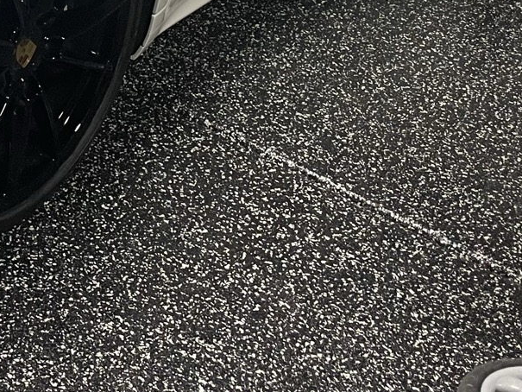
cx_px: -79
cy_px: -266
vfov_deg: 15.0
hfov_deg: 21.0
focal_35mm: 88
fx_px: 1327
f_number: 1.6
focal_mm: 4.2
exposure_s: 1/60
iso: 125
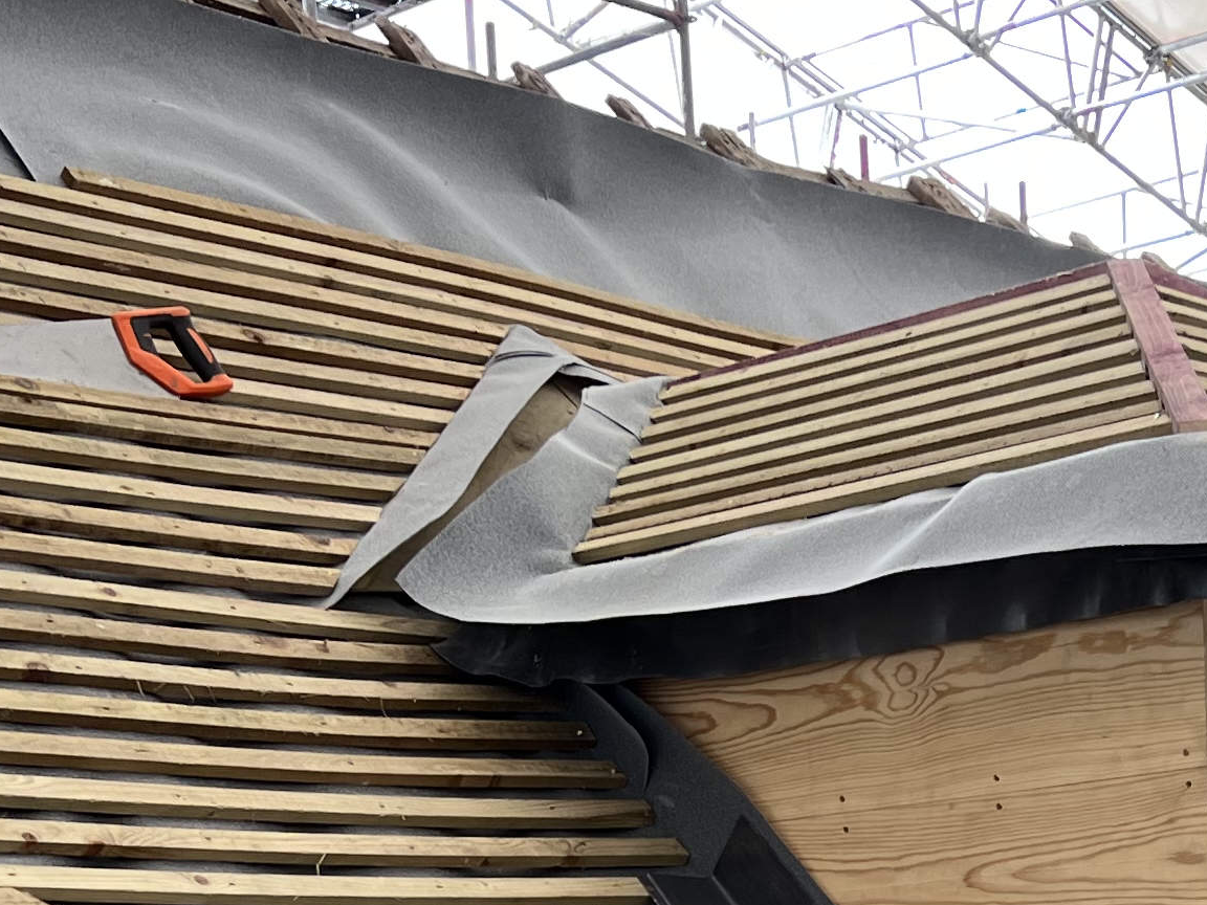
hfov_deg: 21.1
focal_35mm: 91
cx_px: 1061
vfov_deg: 15.2
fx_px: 3173
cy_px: 1298
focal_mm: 5.7
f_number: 1.5
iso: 40
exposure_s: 1/121
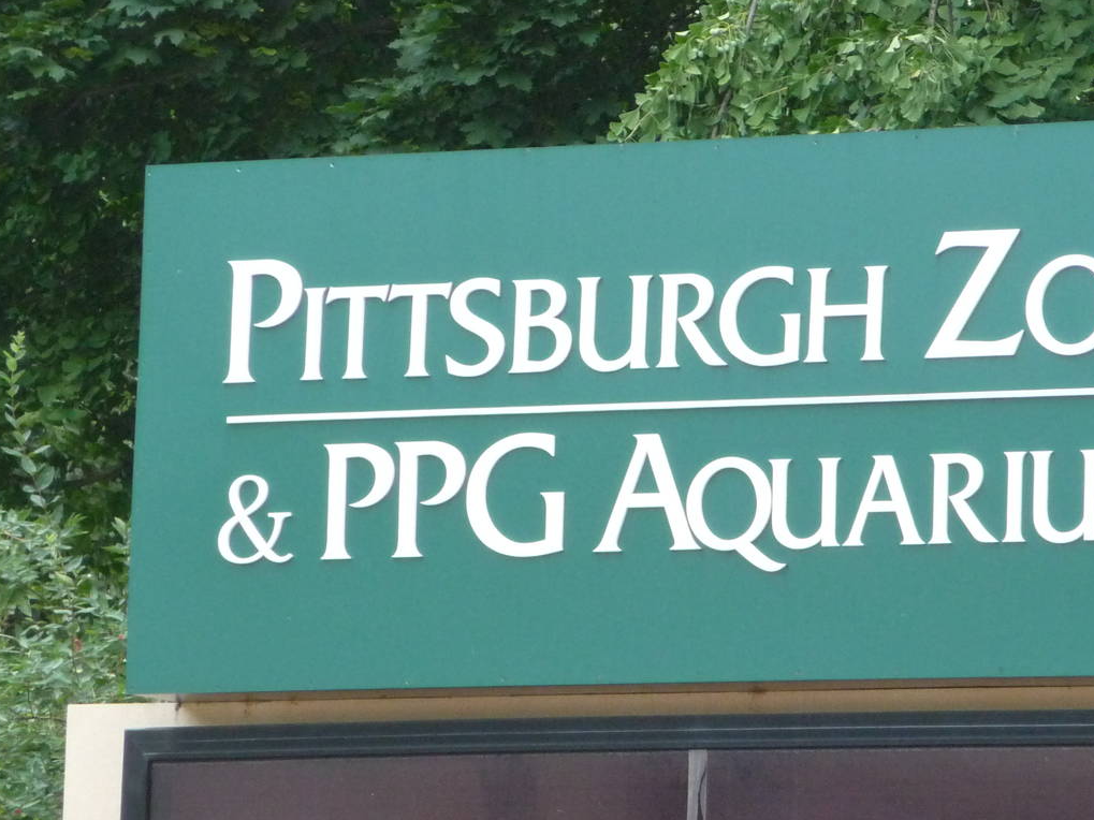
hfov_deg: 5.5
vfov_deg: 4.2
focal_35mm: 358
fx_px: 11313
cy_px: 366
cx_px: 729
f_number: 4.9
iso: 400
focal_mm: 39.2
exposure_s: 1/320
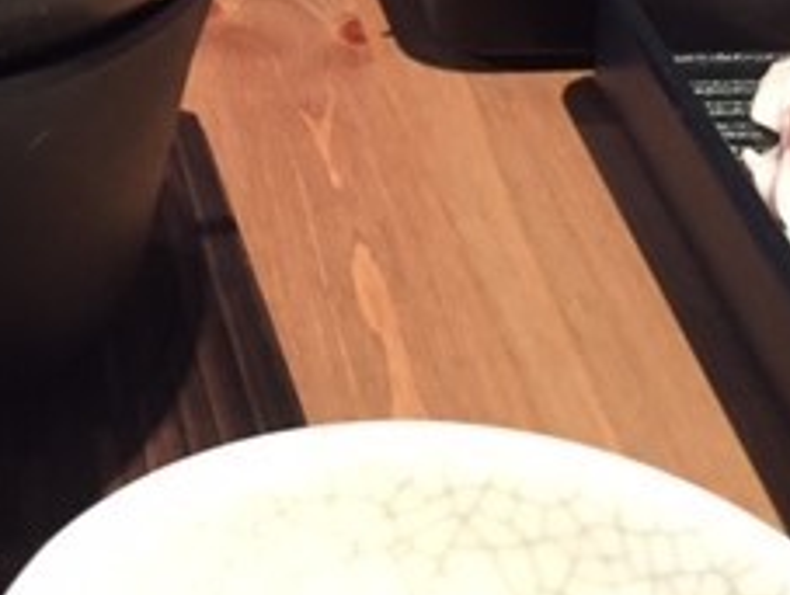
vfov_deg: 18.5
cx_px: -110
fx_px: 1737
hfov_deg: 23.8
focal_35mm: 76
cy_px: -92
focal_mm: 4.15
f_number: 2.2
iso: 250
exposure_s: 1/17
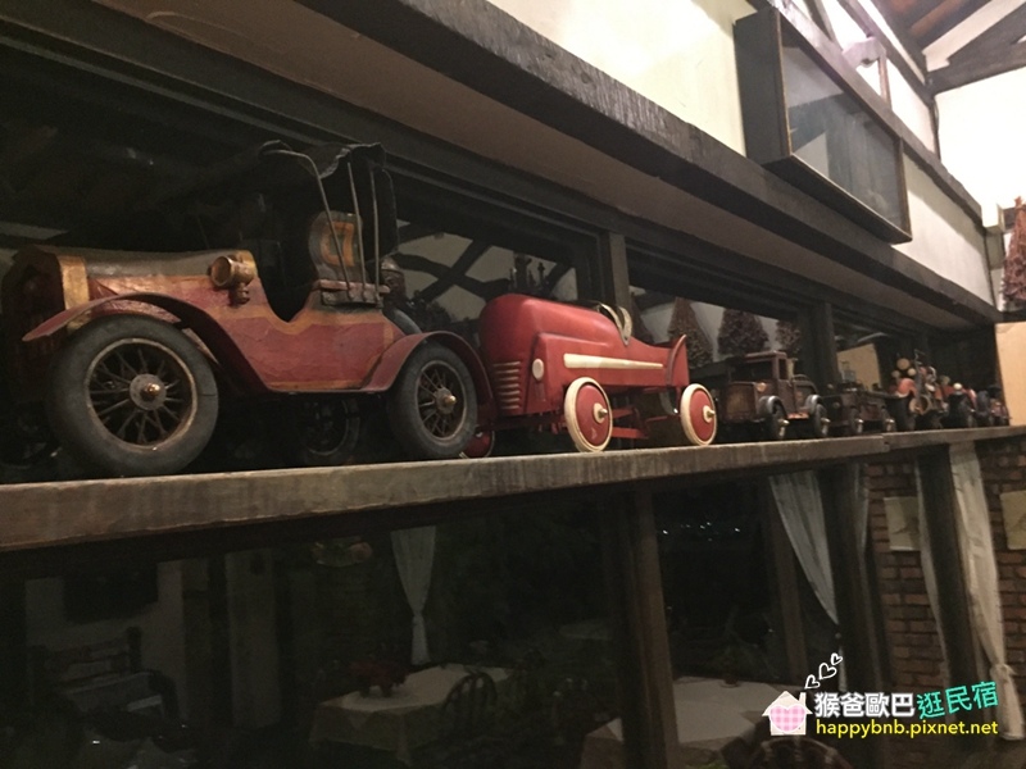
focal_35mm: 29
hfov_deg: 61.7
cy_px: 384
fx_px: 860
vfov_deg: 48.2
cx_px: 513
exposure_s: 1/15
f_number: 2.2
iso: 640
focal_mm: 4.15
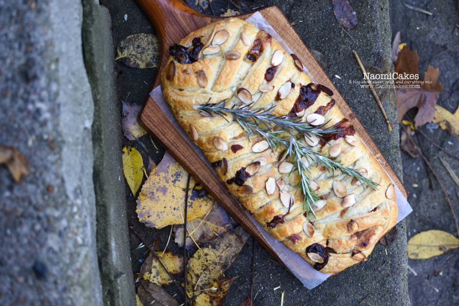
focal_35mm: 52
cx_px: 230
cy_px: 153
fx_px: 669
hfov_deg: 37.9
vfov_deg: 25.8
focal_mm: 35
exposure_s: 1/160
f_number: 2.2
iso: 320
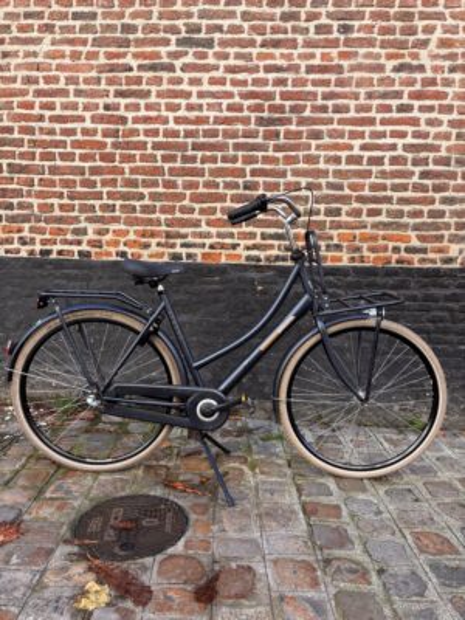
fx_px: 466
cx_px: 232
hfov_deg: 53.1
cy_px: 310
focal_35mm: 26
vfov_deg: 67.3
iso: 50
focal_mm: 5.96
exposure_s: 1/292
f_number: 1.6
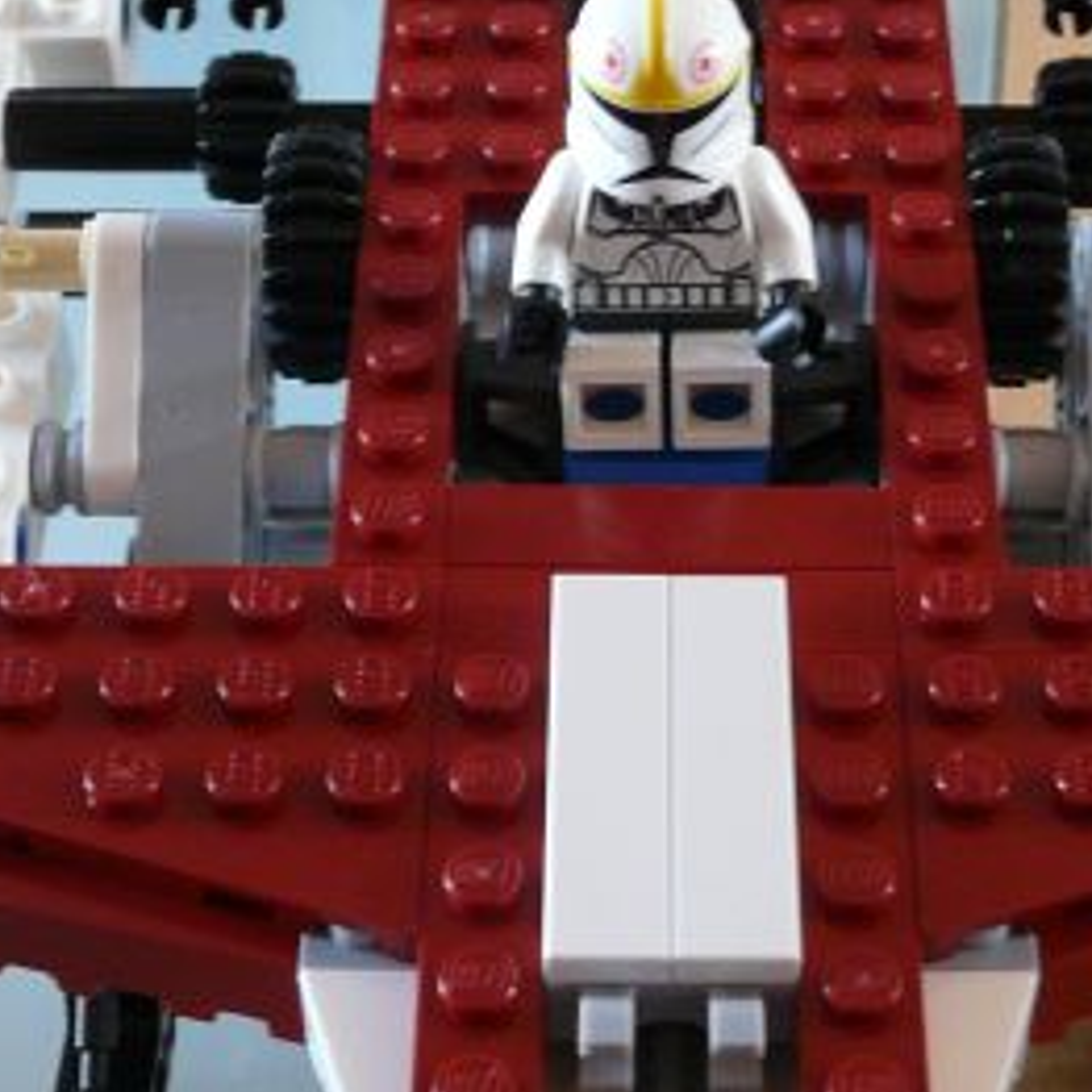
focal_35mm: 82
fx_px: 2927
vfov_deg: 21.1
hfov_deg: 21.1
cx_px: 696
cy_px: 525
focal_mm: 4.9
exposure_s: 1/6
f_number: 2.8
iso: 200
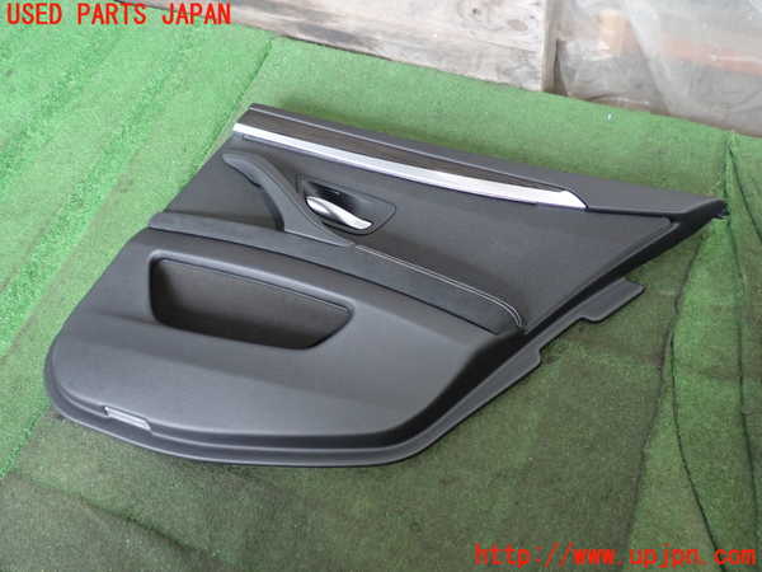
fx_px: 792
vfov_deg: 39.7
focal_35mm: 36
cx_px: 381
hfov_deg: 51.4
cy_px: 286
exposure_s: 1/40
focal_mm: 6.37
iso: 400
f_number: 2.5
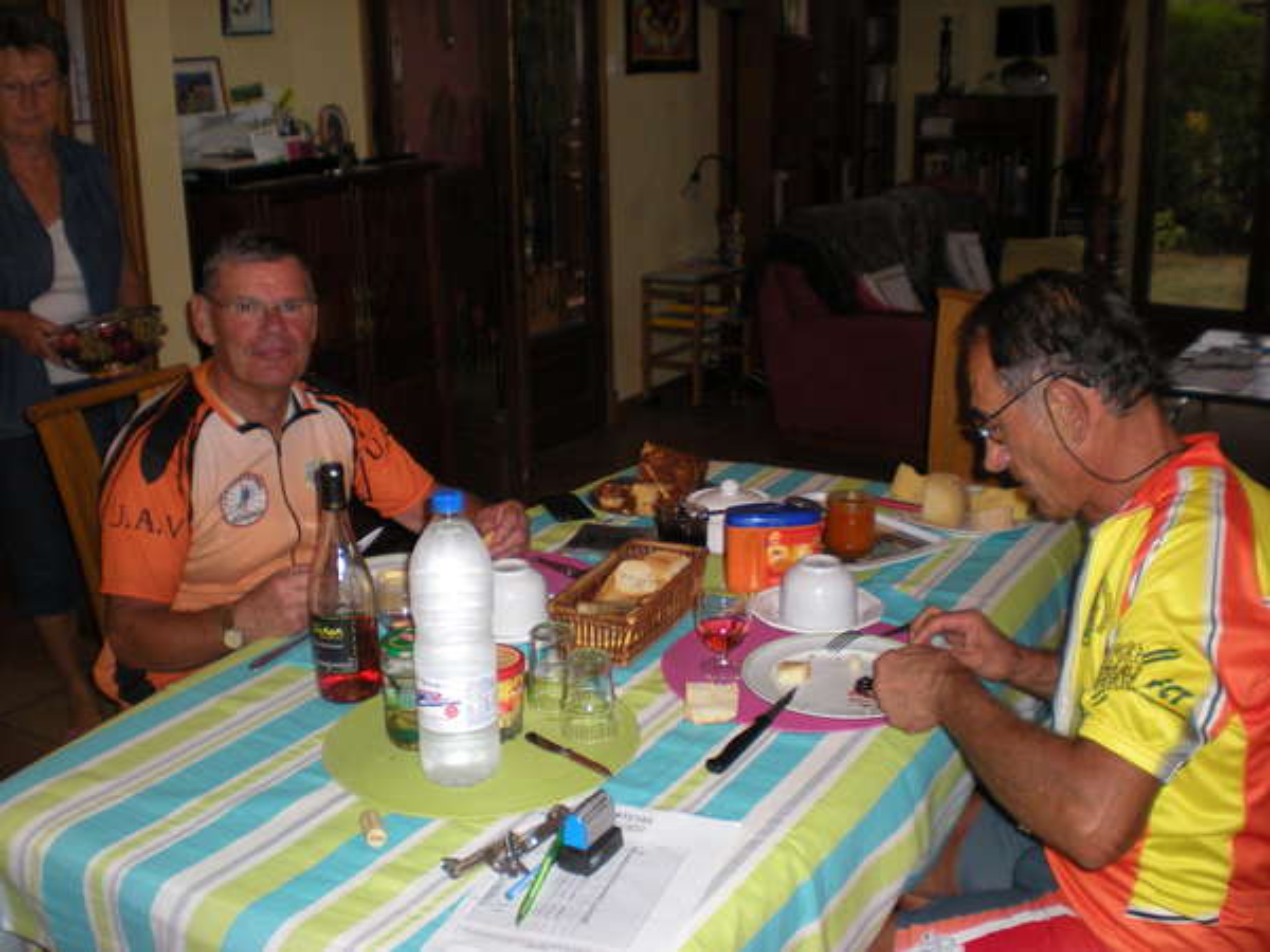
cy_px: 476
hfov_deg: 49.0
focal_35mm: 38
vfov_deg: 37.7
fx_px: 1394
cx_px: 635
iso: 170
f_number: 3.1
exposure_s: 1/60
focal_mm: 6.3
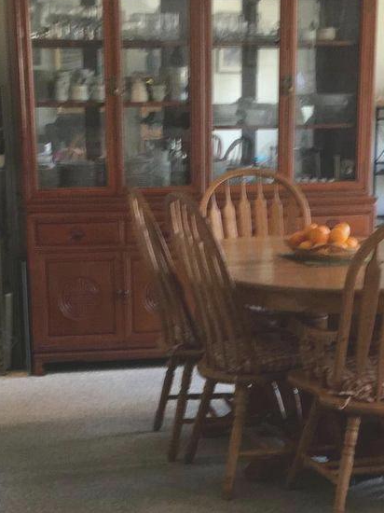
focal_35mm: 81
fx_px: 1199
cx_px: 206
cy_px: 499
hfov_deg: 18.2
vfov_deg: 23.2
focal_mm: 4.15
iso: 80
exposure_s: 1/30
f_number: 2.2
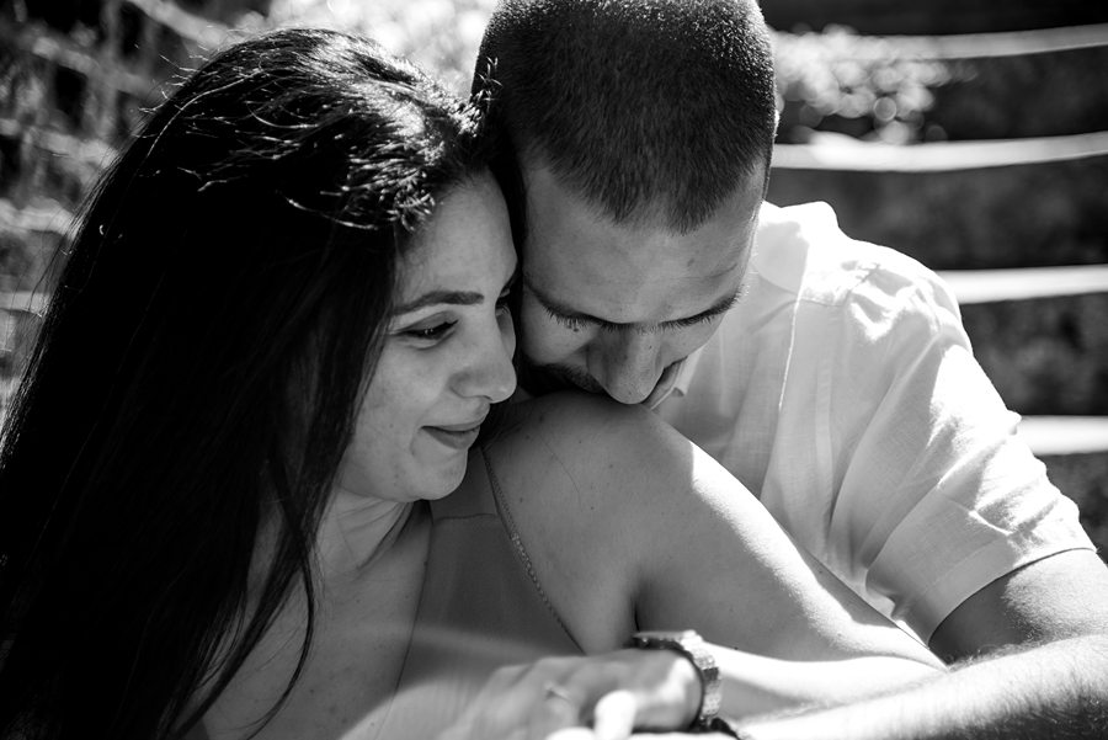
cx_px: 554
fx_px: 3449
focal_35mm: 112
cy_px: 370
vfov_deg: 12.2
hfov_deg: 18.3
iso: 125
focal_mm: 112
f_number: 4
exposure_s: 1/640
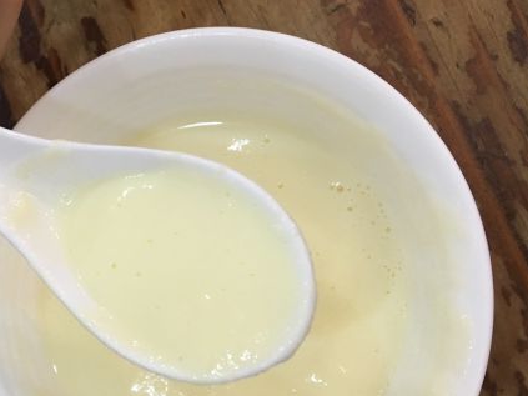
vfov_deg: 30.0
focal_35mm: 48
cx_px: 155
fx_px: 732
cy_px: 267
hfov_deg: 39.0
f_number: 2.2
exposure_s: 1/33
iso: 160
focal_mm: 4.15
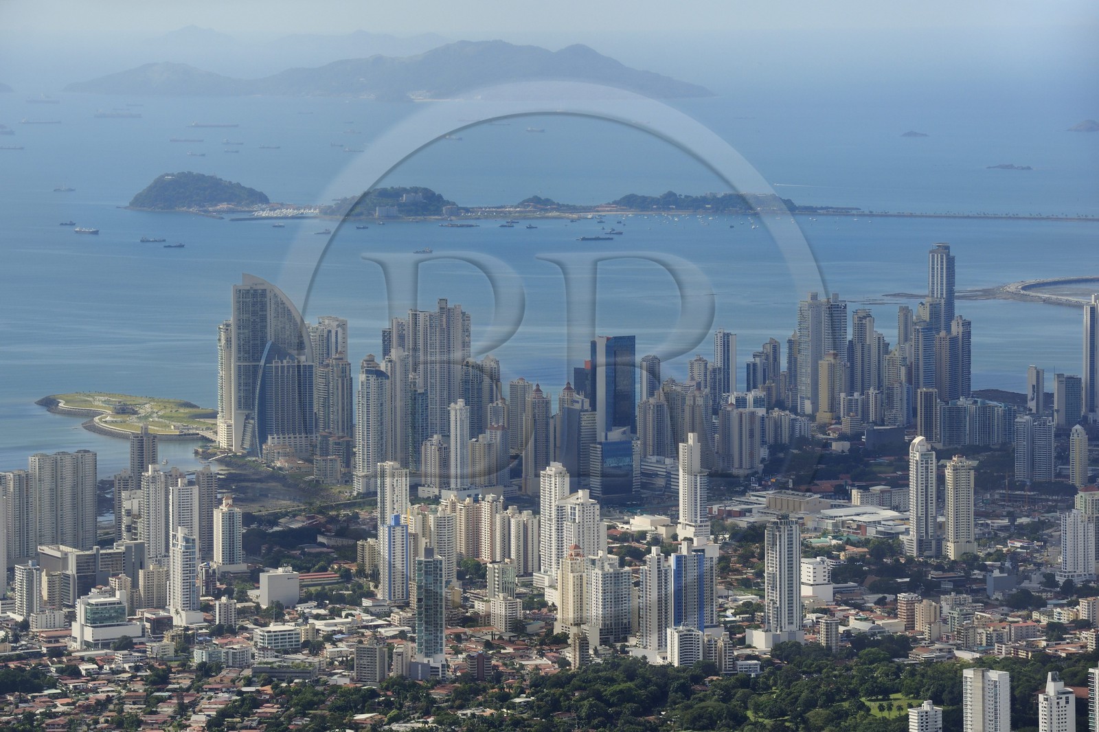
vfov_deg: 9.1
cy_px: 366
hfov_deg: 13.7
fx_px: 4578
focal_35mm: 150
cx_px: 550
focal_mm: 150
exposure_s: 1/1000
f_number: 7.1
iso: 200
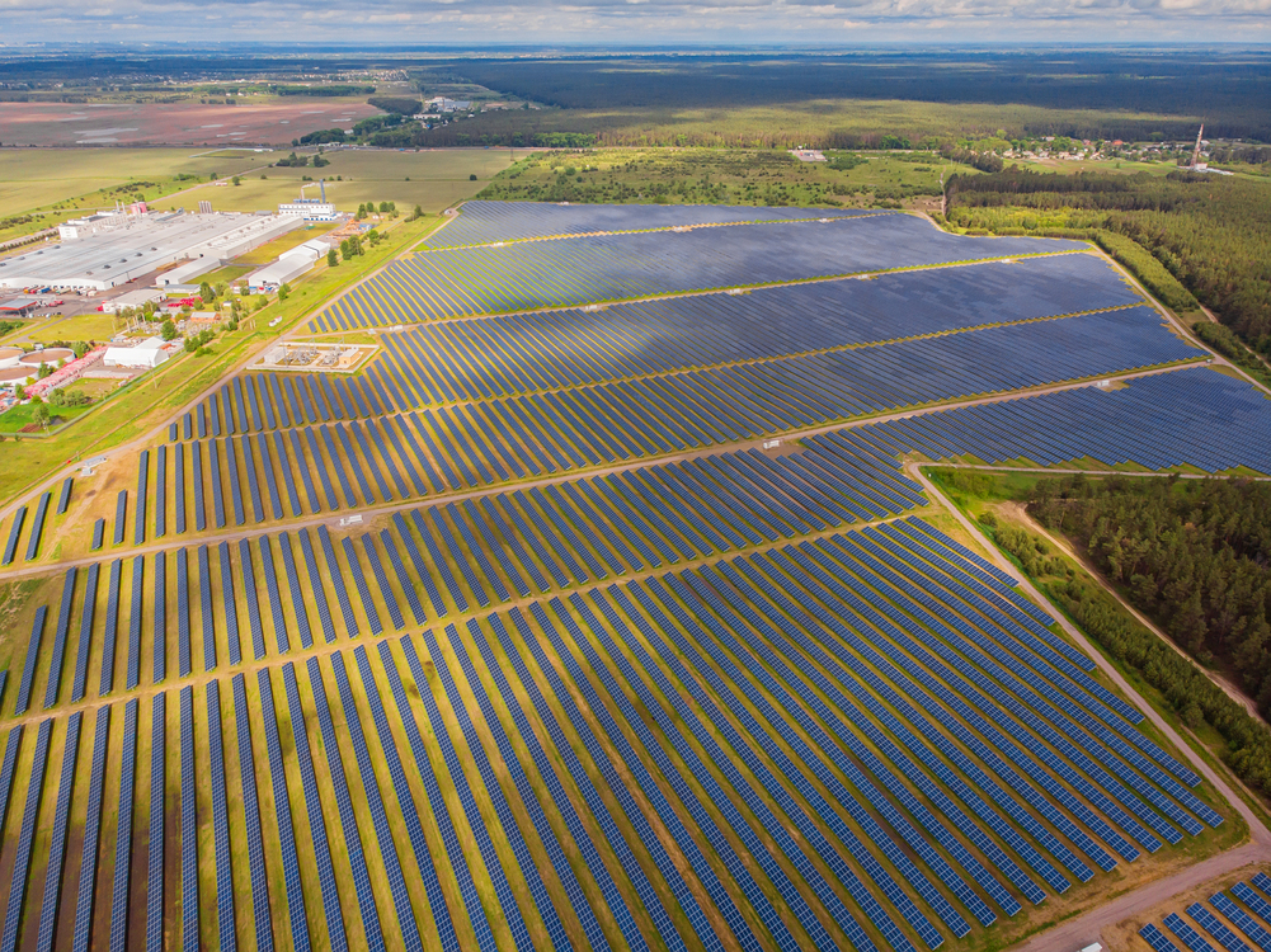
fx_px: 881
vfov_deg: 56.8
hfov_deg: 71.6
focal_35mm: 24
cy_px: 476
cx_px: 636
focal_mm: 4.5
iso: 100
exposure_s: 1/1100
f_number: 2.8
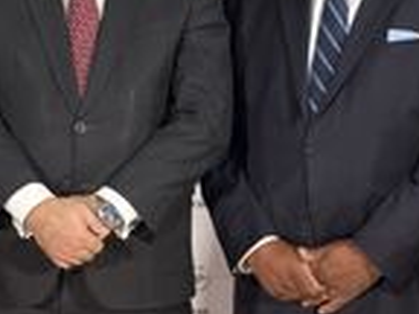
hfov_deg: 7.1
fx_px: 3353
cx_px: -29
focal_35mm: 277
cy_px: -9
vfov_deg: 5.4
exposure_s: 1/60
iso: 640
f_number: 2.8
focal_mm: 16.89
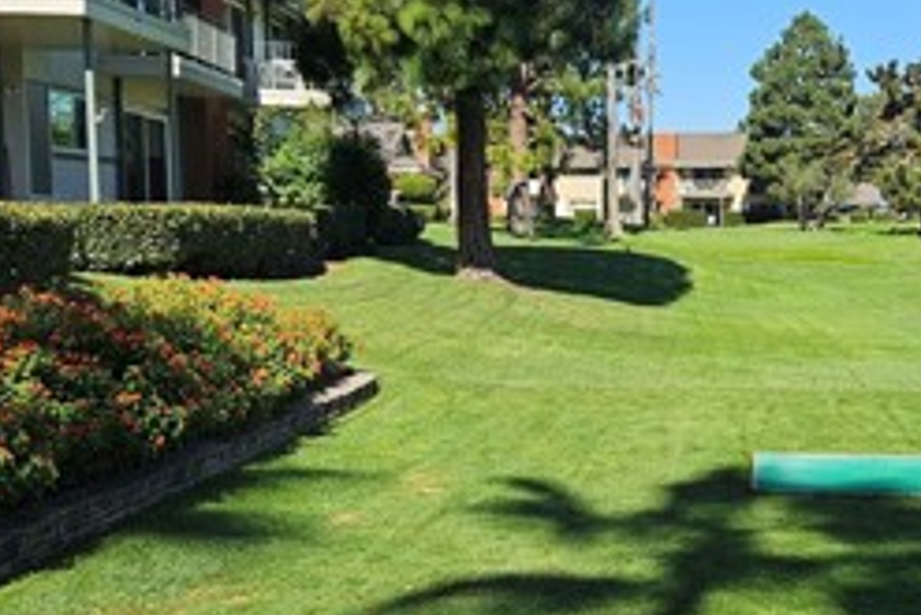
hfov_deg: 31.6
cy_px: 391
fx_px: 1587
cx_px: 723
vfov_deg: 21.9
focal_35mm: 62
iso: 25
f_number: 1.8
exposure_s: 1/1920
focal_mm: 5.4
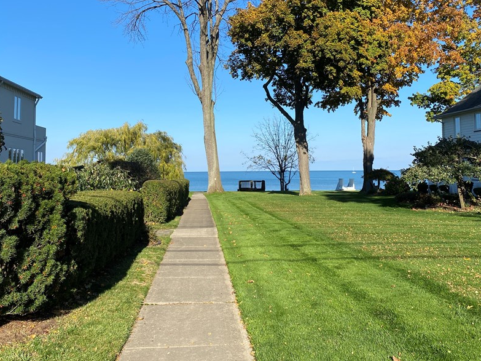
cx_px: 243
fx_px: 472
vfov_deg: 41.6
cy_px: 146
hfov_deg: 54.0
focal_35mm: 34
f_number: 1.8
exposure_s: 1/2315
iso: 32
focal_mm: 4.25
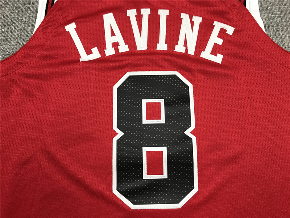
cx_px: 145
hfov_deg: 63.4
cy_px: 109
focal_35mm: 28
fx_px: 235
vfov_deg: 49.7
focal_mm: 3.99
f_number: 1.8
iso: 20
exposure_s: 1/33
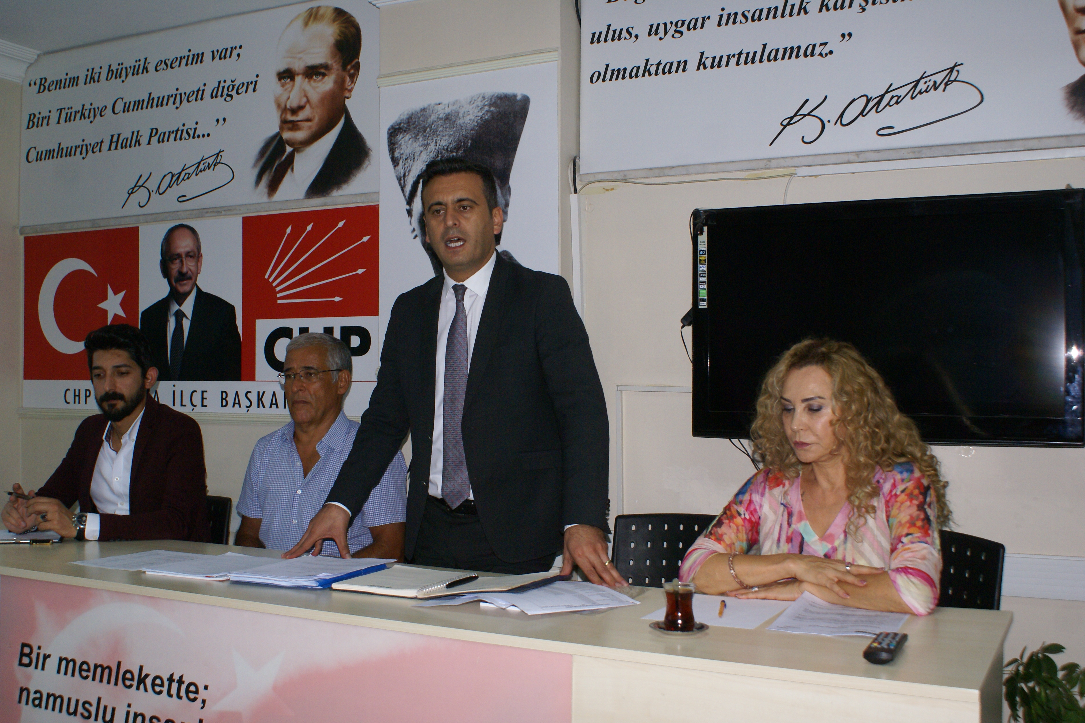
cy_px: 368
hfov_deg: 55.8
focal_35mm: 34
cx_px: 550
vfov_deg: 38.9
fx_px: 1025
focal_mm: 22
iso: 400
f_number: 5.6
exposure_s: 1/60
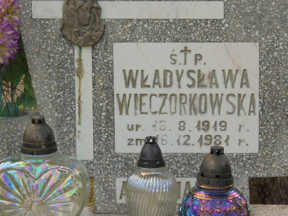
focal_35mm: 135
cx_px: 166
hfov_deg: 14.6
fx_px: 1123
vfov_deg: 11.0
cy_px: 102
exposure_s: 1/160
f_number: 5.1
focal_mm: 19.2
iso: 100
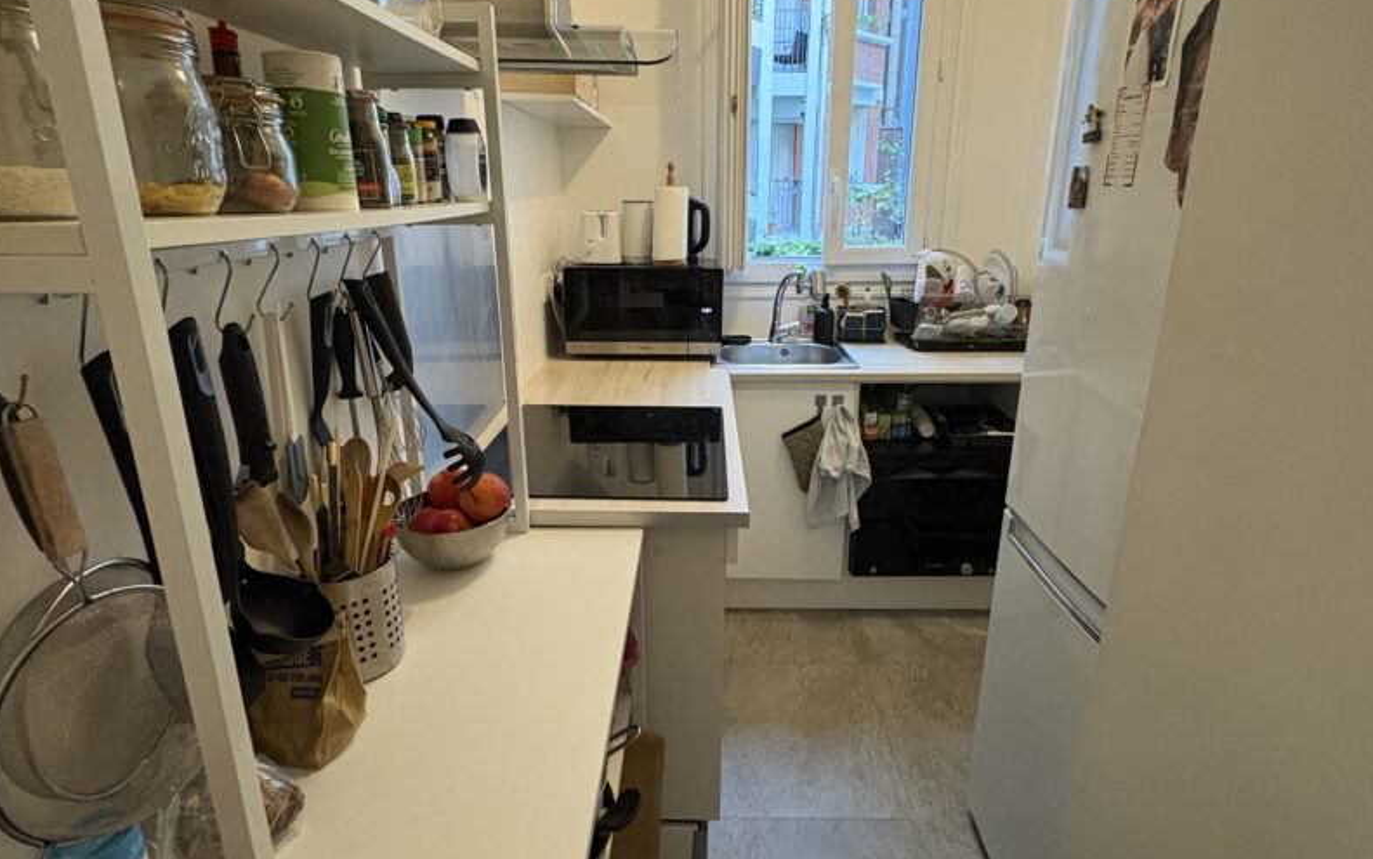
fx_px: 561
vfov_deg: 74.8
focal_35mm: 15
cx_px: 682
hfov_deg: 101.4
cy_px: 411
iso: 500
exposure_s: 1/50
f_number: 2.2
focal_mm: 2.22
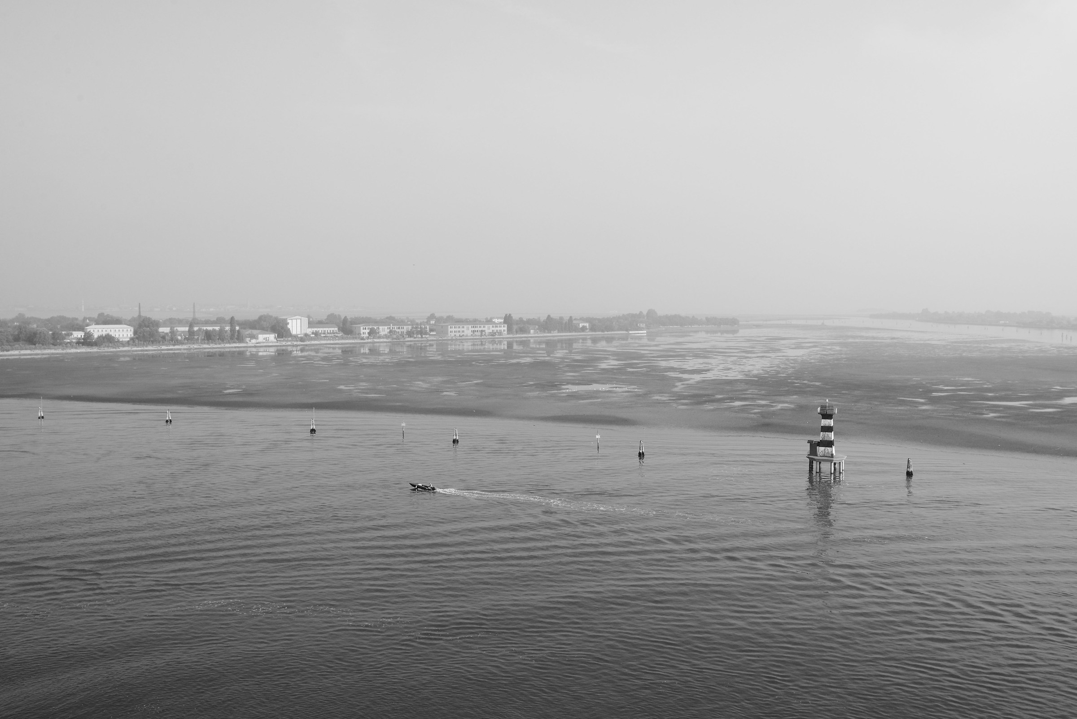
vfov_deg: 37.9
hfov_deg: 54.4
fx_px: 1047
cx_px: 538
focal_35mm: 35
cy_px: 360
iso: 400
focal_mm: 35
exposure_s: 1/400
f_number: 11
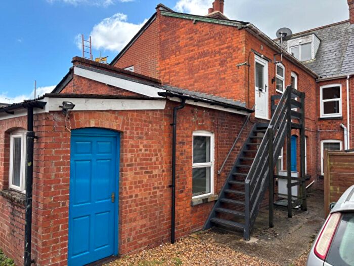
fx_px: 266
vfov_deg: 53.1
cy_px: 133
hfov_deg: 67.3
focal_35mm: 26
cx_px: 177
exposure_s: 1/550
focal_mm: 5.96
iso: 50
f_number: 1.6
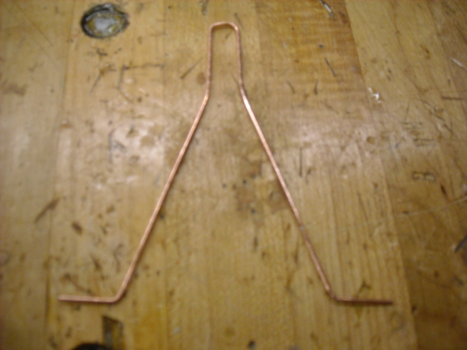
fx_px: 472
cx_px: 234
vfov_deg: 40.7
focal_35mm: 35
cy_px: 175
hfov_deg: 52.6
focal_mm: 5.7
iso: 237
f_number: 2.8
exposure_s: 1/60
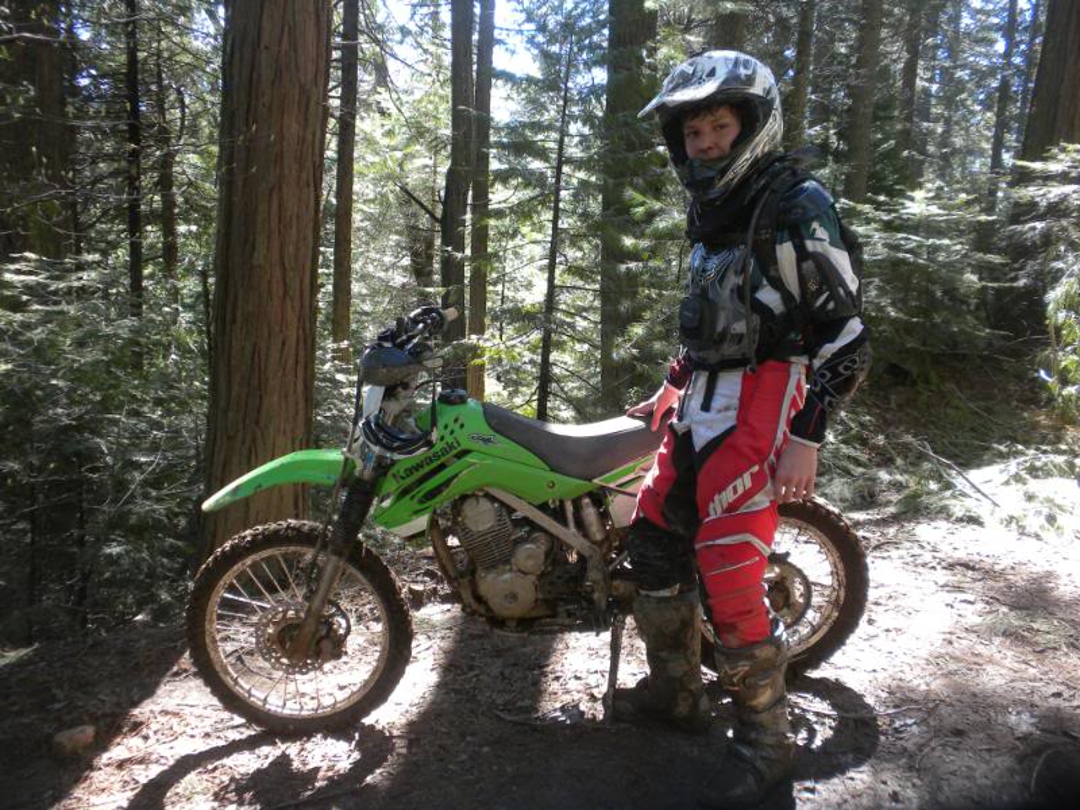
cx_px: 540
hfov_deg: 50.1
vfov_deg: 38.7
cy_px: 405
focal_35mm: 37
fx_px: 1154
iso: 86
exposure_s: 1/60.4
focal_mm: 6.6
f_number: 3.5
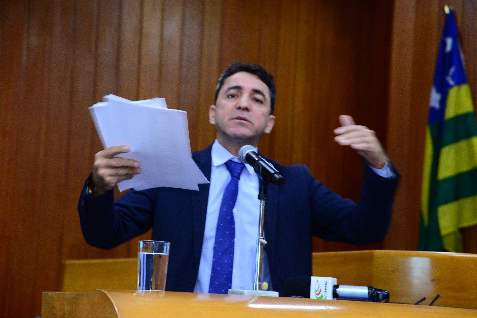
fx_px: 1591
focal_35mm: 120
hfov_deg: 17.1
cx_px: 238
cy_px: 159
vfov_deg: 11.4
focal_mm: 120
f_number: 5.6
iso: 2500
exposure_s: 1/60
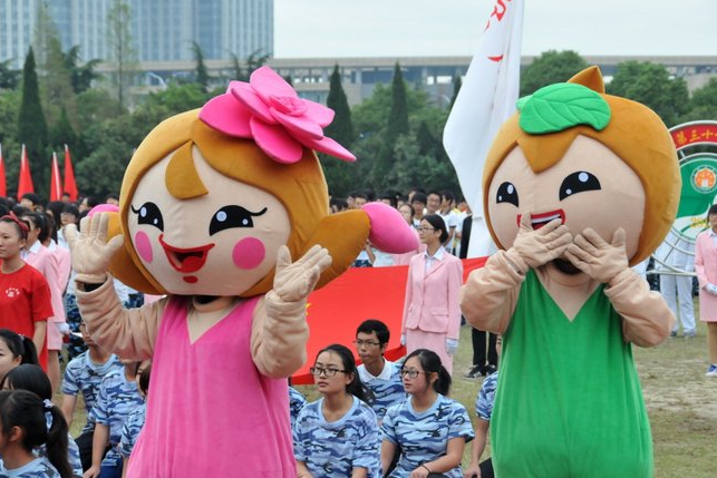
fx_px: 2112
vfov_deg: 12.9
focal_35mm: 106
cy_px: 238
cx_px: 360
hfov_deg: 19.3
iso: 1000
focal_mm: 70
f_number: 7.1
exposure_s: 1/250
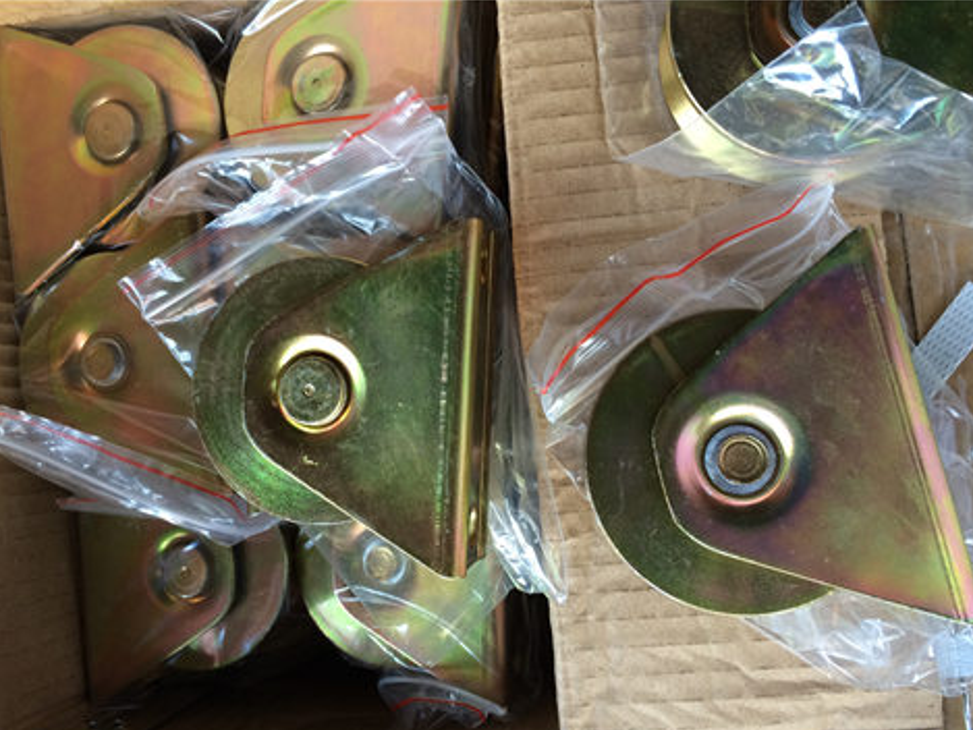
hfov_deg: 56.8
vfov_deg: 44.2
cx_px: 483
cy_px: 387
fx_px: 900
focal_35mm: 32
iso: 40
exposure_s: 1/30
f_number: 2.2
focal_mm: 4.12
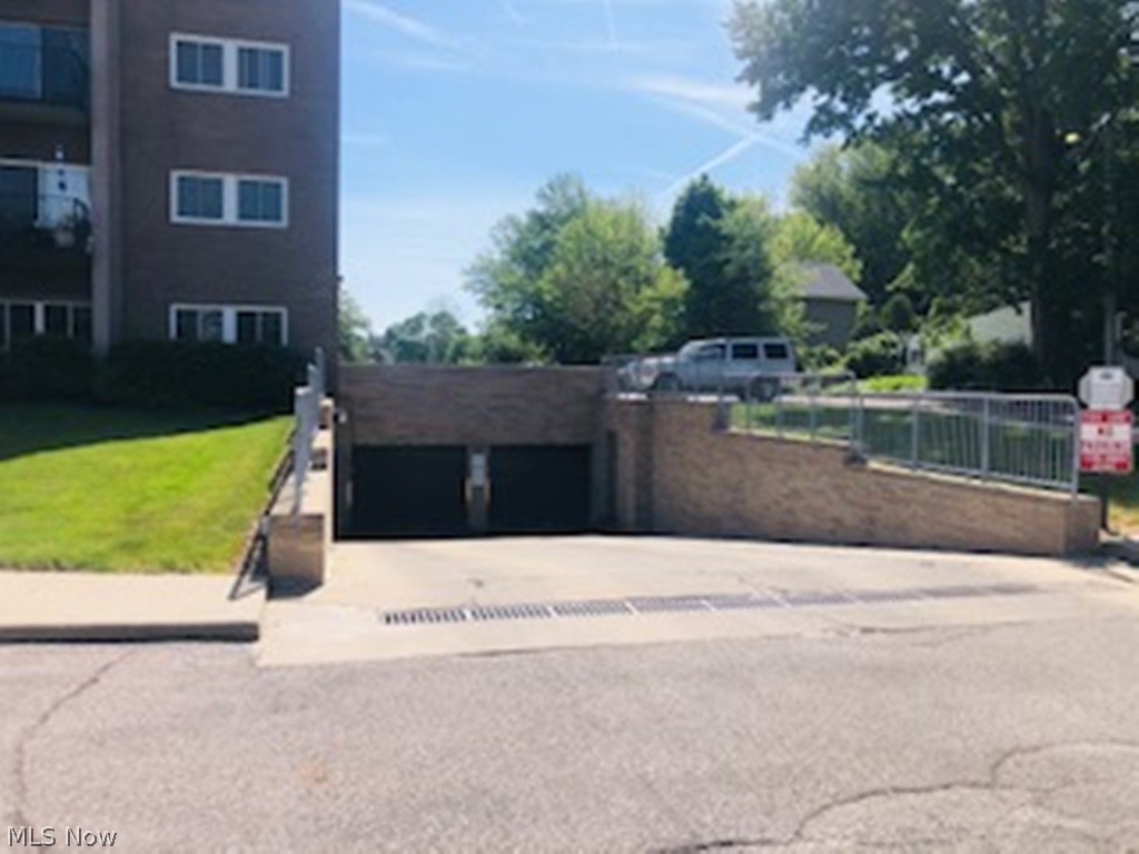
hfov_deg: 63.4
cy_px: 427
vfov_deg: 49.7
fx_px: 921
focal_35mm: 28
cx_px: 570
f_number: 1.8
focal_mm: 3.99
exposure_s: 1/2114
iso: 20
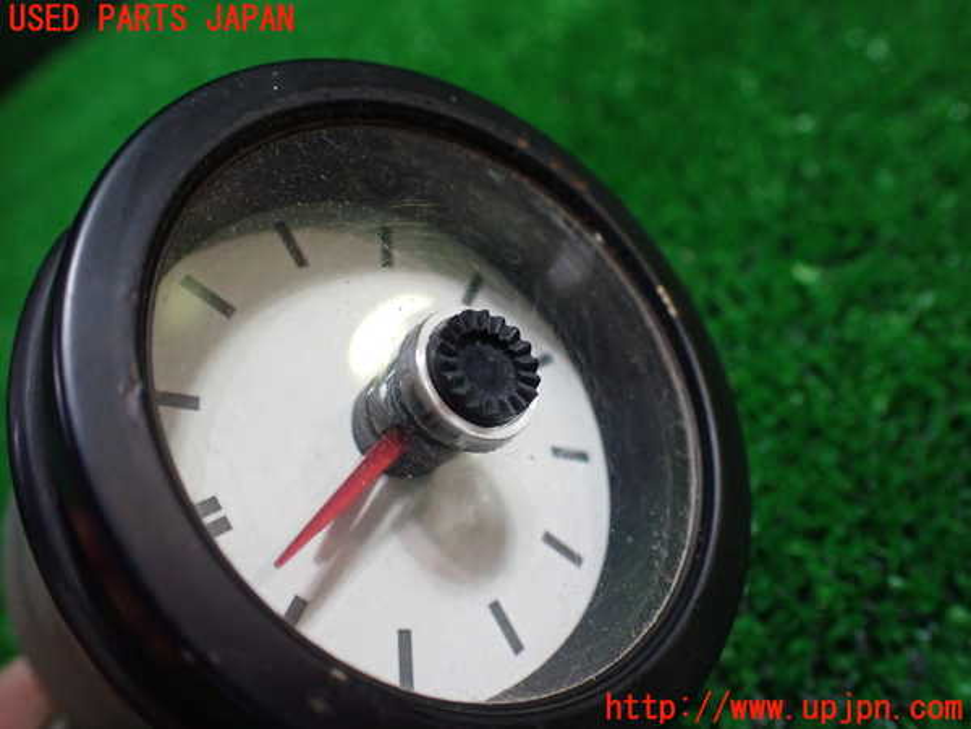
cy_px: 364
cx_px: 486
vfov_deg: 46.8
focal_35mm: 30
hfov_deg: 60.0
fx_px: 842
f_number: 2.3
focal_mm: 5.4
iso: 640
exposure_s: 1/125
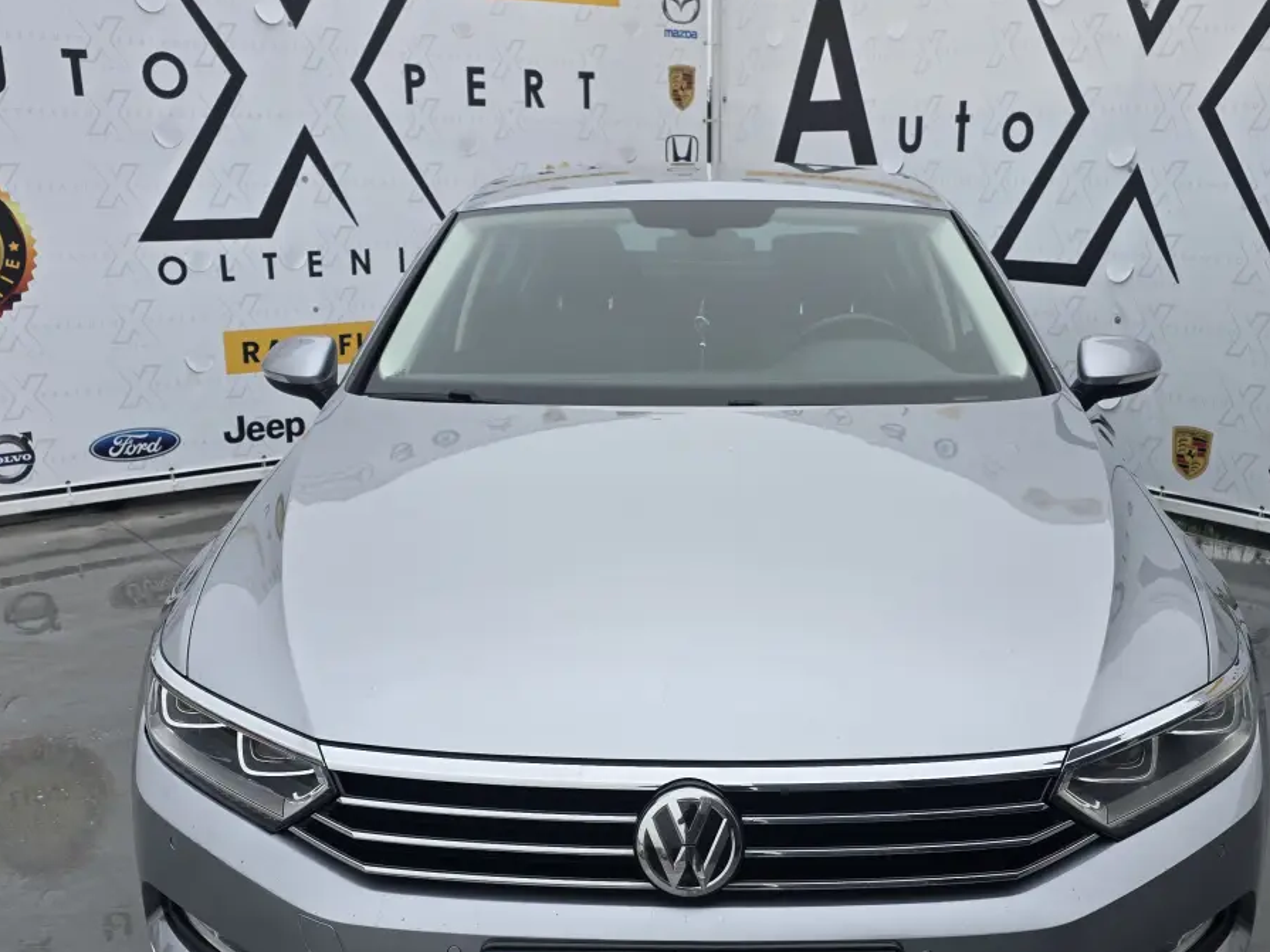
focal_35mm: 37
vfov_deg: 38.5
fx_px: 1357
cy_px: 559
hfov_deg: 50.1
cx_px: 690
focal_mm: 6.3
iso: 80
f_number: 1.7
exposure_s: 1/1339
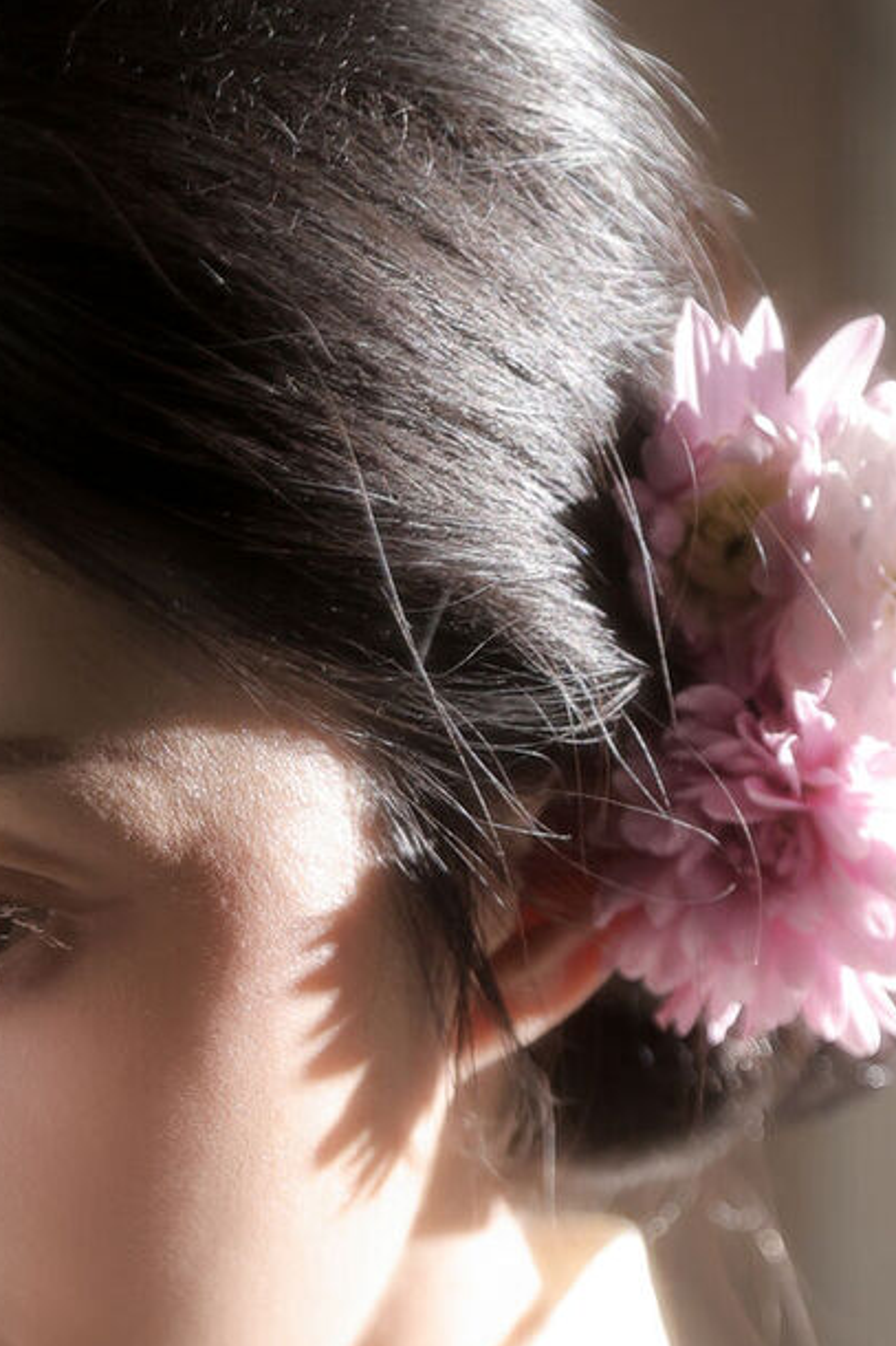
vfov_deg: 11.3
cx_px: -73
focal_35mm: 178
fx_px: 6649
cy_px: 1678
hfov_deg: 7.7
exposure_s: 1/160
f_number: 2.8
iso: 1000
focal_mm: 70
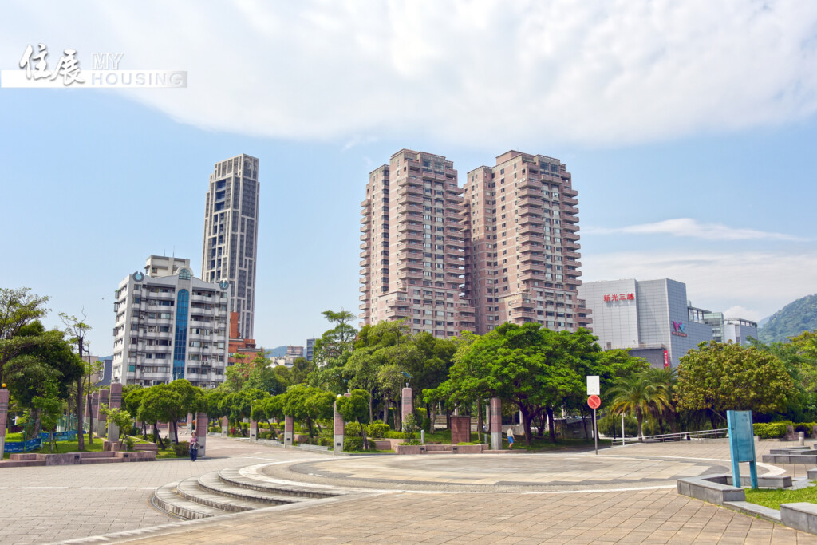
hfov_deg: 58.7
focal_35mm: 32
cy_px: 272
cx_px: 408
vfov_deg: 41.1
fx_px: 726
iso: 100
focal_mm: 32
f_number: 6.3
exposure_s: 1/800
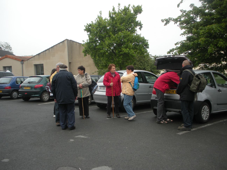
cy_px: 85
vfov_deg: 40.7
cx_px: 114
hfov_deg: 52.6
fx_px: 230
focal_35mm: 35
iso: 64
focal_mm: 6.3
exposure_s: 1/80.7
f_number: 3.5
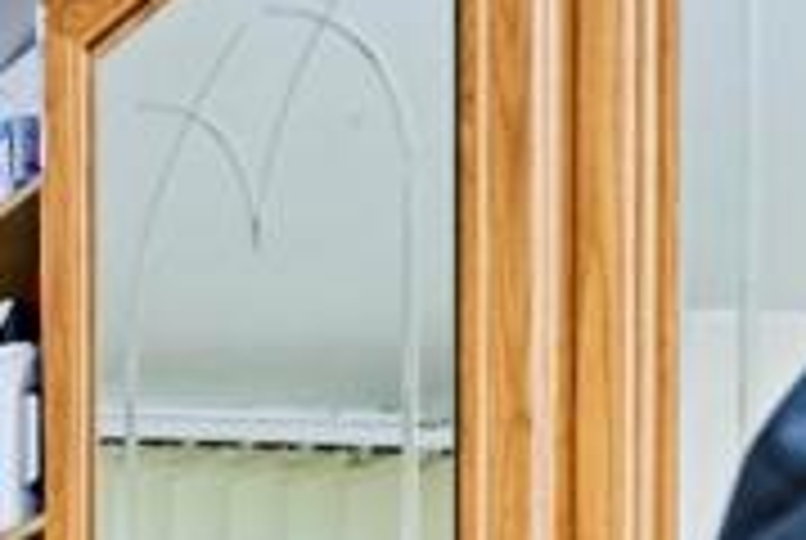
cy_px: 1238
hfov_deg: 14.8
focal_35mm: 80
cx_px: -1153
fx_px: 1794
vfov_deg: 13.4
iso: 400
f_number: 8
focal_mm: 14
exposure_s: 1/200
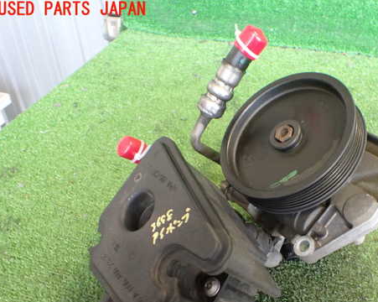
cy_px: 188
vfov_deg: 38.0
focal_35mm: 39
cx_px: 245
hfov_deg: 46.3
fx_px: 436
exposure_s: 1/60
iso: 800
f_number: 2.3
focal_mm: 5.4
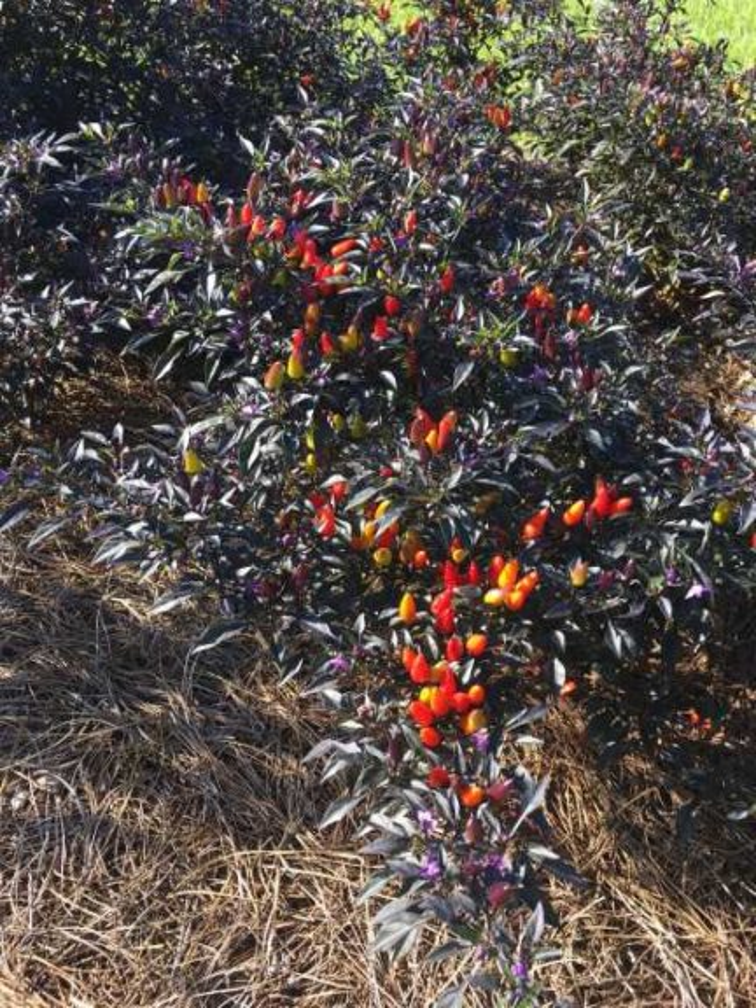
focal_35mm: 29
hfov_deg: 48.2
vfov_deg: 61.7
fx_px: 844
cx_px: 378
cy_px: 504
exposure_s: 1/275
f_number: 2.2
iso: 25
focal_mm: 4.15
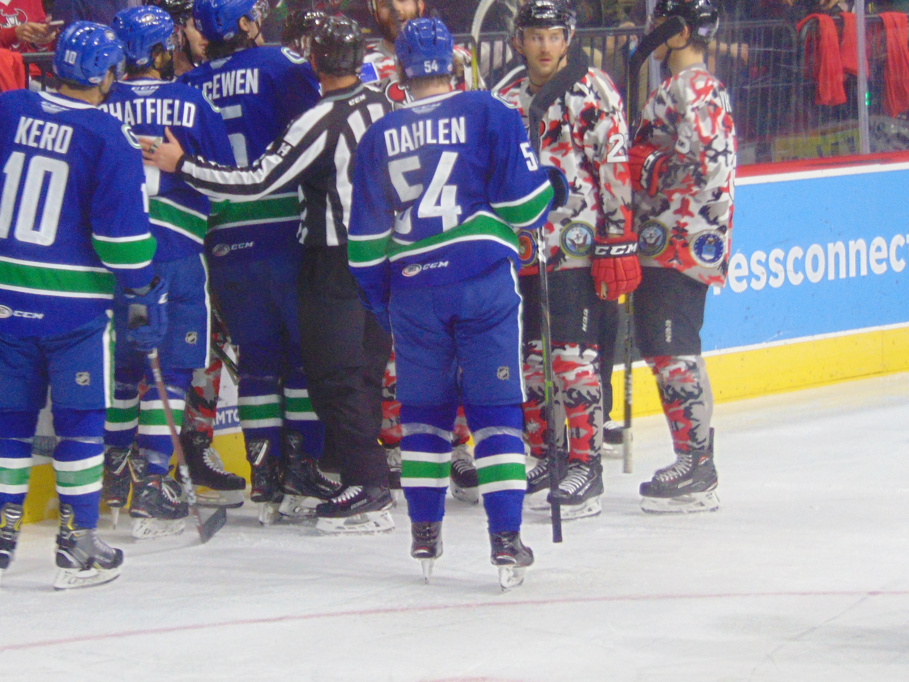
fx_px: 4858
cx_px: 409
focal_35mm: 185
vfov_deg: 8.0
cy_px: 233
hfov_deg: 10.7
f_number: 4
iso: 250
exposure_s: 1/60
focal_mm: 23.9
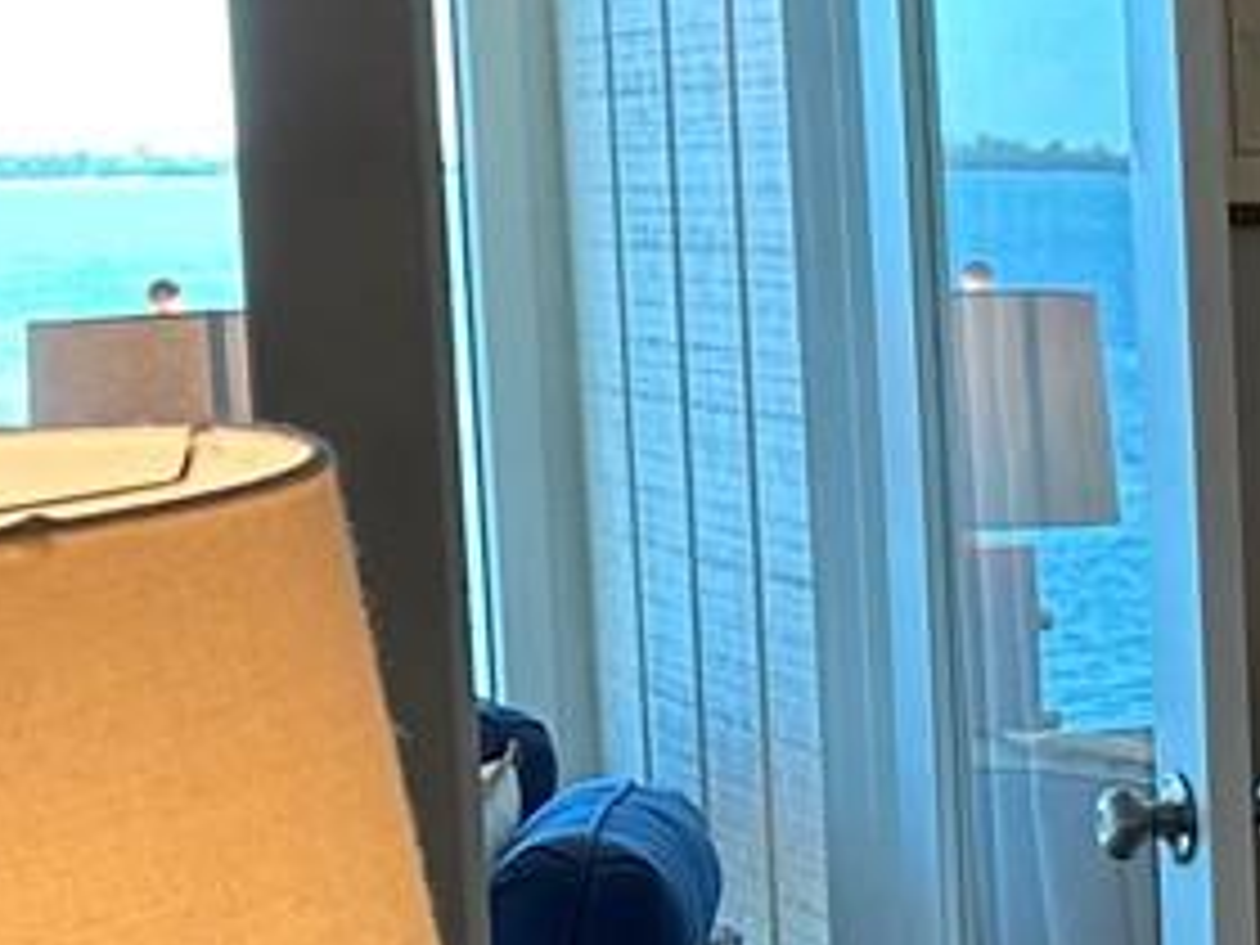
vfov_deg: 10.8
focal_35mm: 137
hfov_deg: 12.5
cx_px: 2592
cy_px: 666
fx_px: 4987
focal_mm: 6.86
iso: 125
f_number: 1.78
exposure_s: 1/120
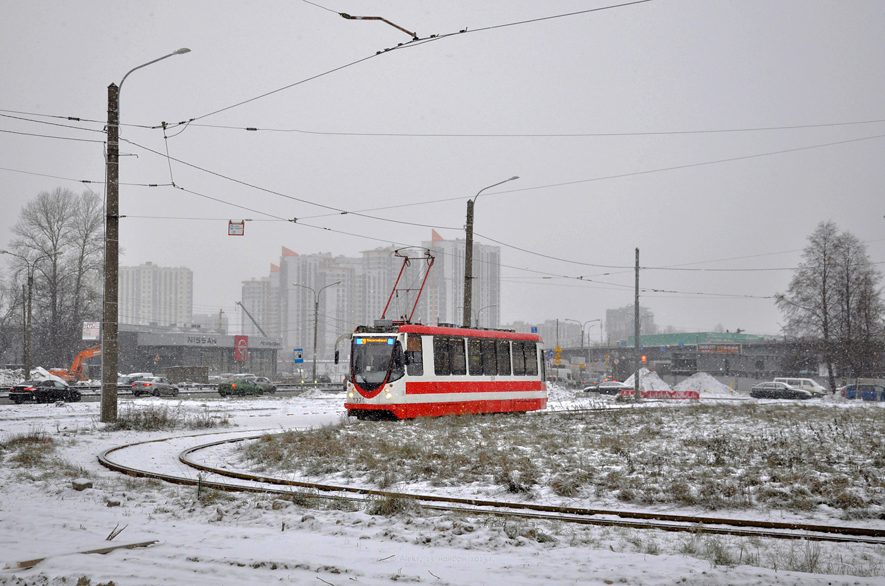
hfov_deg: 33.5
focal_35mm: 60
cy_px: 293
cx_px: 442
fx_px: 1472
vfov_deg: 22.5
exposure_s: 1/250
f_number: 5.6
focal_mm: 40
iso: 400
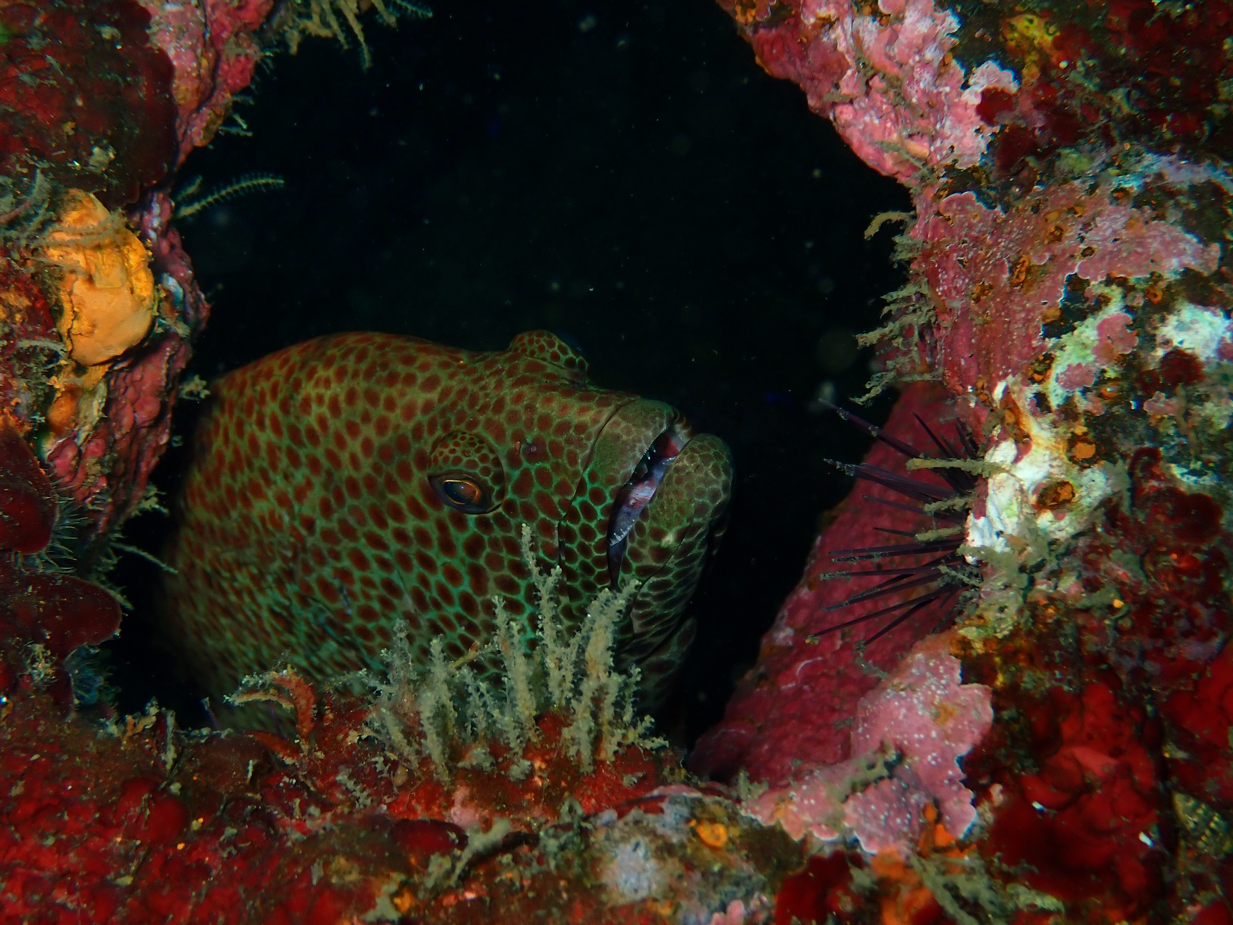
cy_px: 462
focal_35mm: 62
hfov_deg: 31.2
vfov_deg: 23.7
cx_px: 616
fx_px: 2208
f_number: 5
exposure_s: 1/125
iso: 200
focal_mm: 11.09
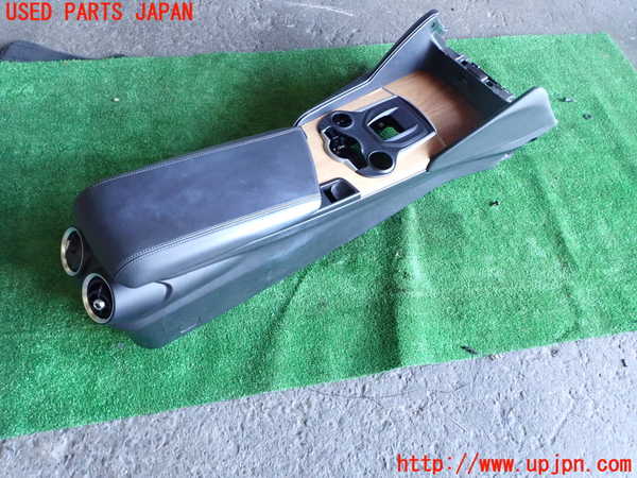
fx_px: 460
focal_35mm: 25
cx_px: 318
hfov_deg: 69.4
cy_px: 239
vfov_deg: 54.9
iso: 800
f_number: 8
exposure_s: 1/15
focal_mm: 4.5
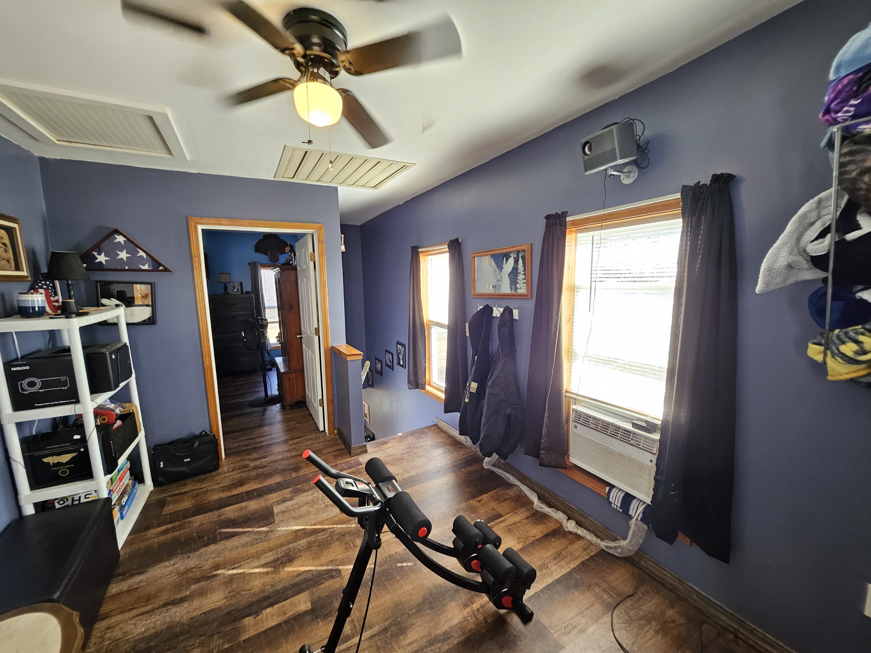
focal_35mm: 13
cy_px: 326
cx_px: 436
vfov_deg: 89.9
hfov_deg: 106.2
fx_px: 327
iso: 100
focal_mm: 1.74
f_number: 2.2
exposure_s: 1/60
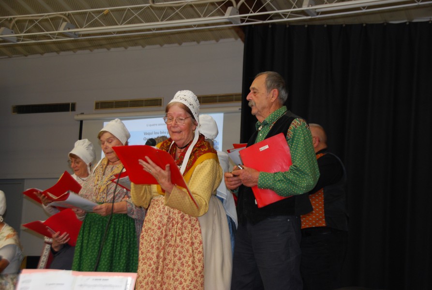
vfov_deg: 21.7
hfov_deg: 31.8
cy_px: 145
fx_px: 758
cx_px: 216
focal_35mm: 63
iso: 400
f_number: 4.5
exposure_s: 1/60
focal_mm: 42
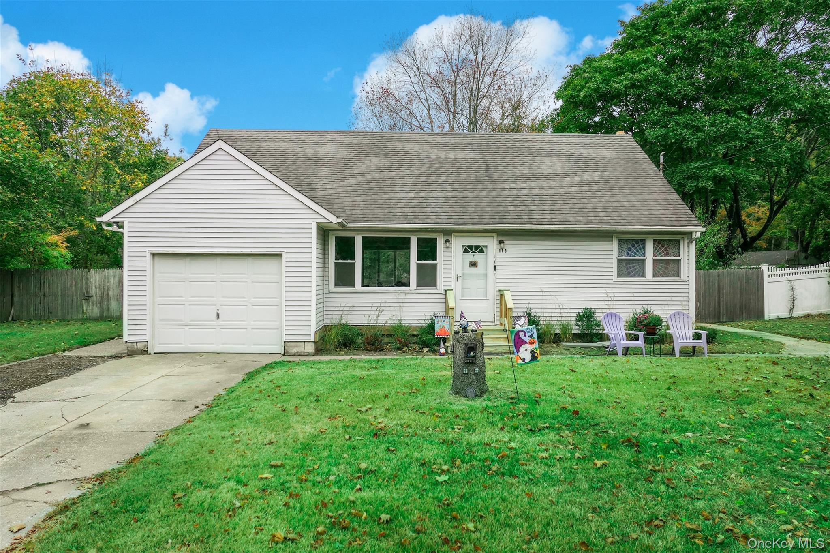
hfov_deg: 73.8
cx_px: 415
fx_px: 553
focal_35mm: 24
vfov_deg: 53.1
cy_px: 276
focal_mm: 8.8
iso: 125
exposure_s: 1/640
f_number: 2.8
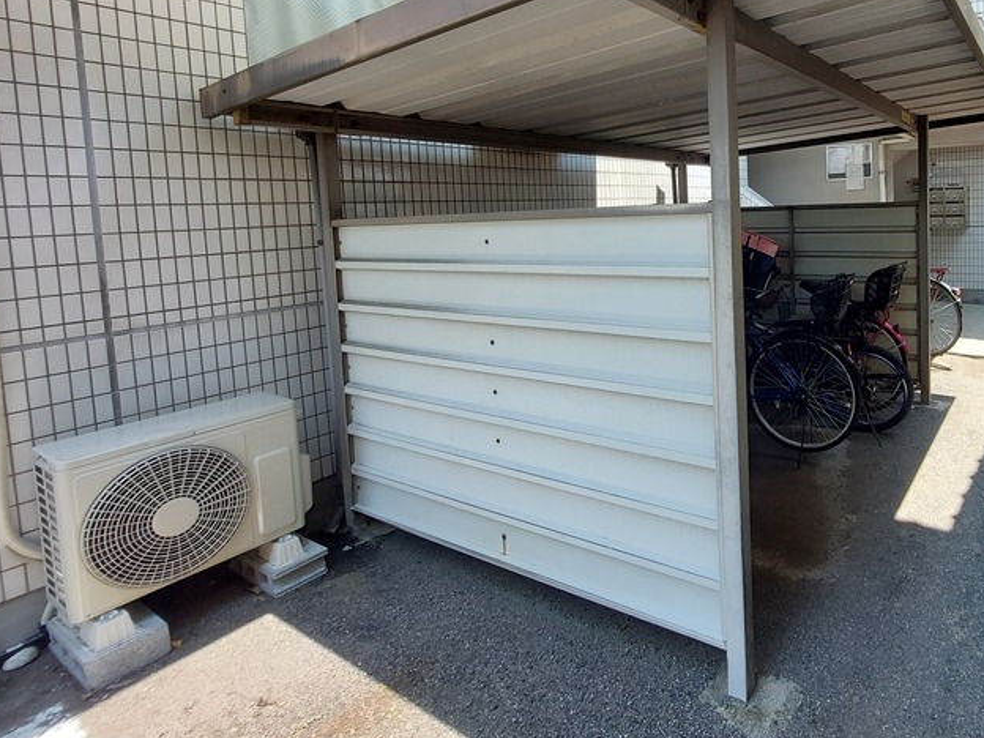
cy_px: 248
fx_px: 569
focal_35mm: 20
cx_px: 738
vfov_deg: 64.3
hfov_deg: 75.8
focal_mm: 1.74
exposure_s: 1/278
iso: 50
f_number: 2.2
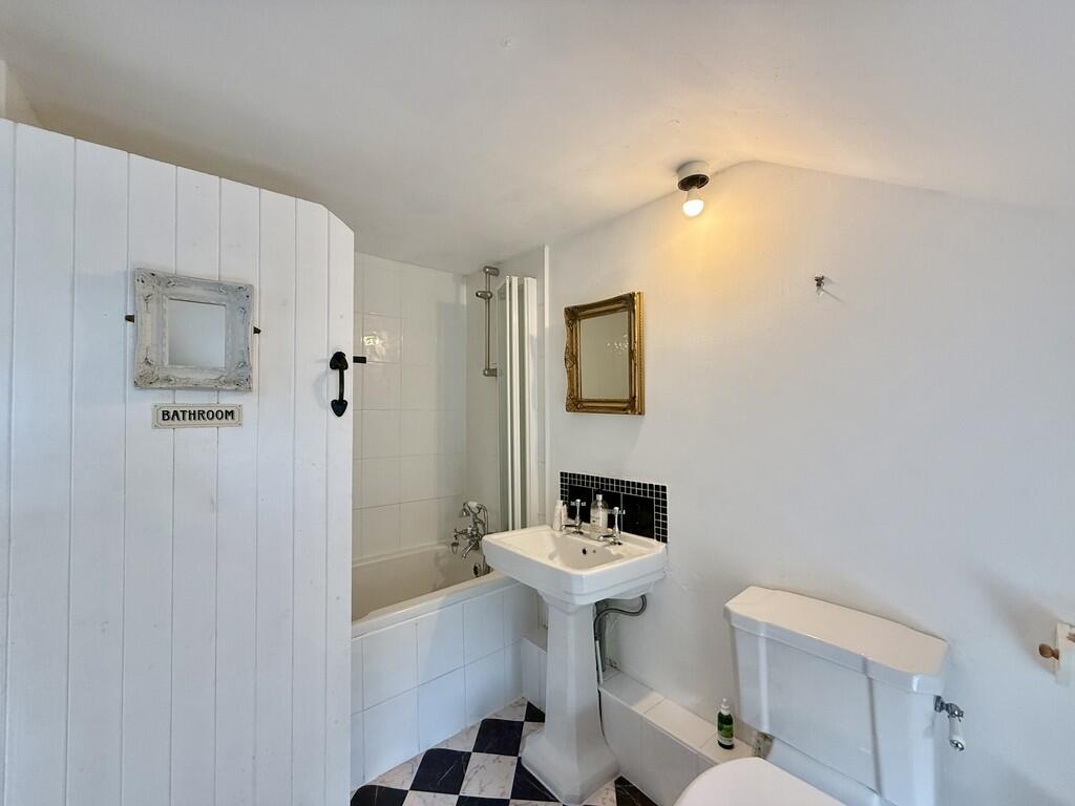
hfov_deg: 102.1
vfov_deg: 85.7
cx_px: 538
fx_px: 435
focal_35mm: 14
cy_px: 403
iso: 160
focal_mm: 2.22
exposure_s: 1/99
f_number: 2.2
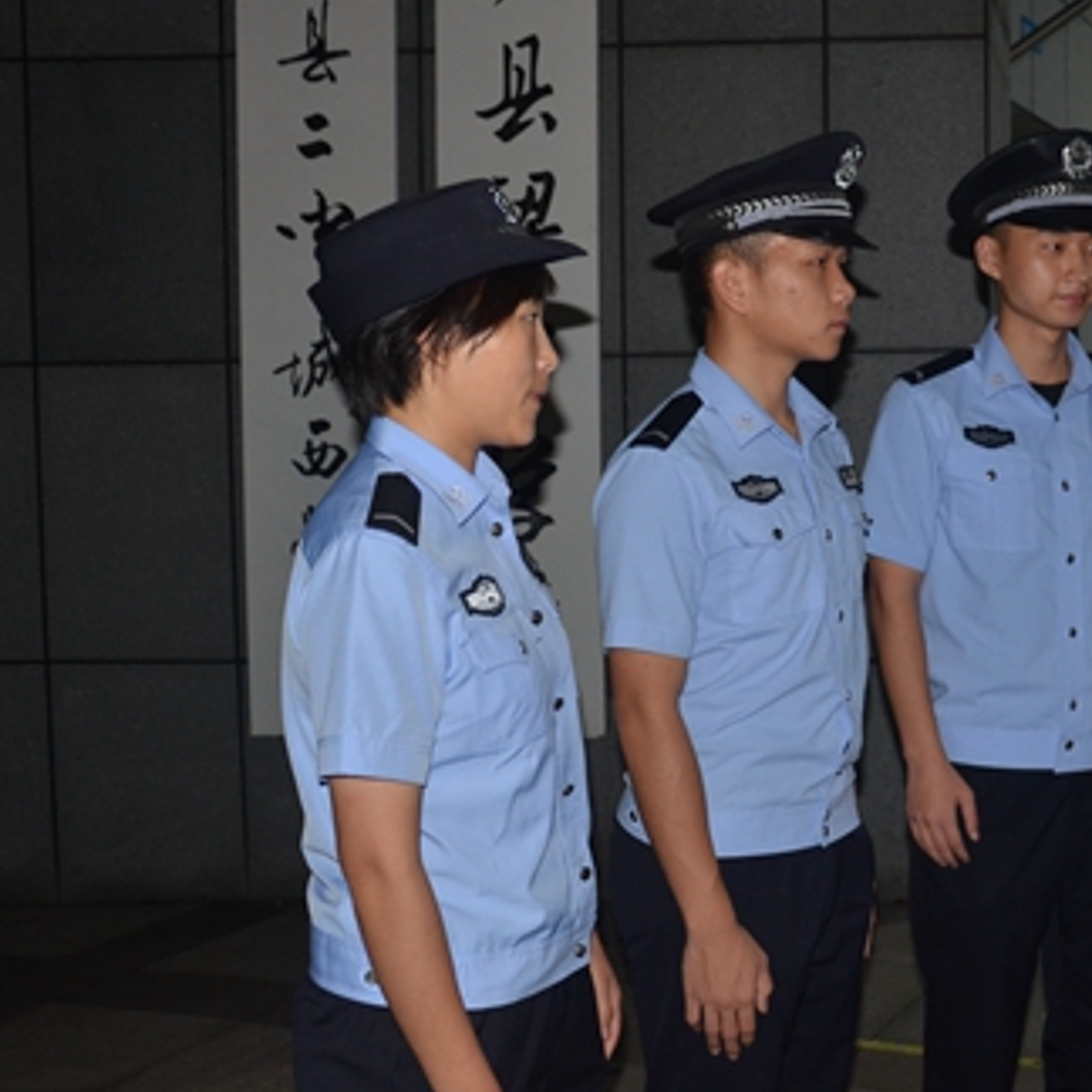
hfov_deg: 31.0
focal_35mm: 53
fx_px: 1886
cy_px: 553
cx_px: 954
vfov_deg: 32.3
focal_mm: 21
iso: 800
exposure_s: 1/60
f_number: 3.8
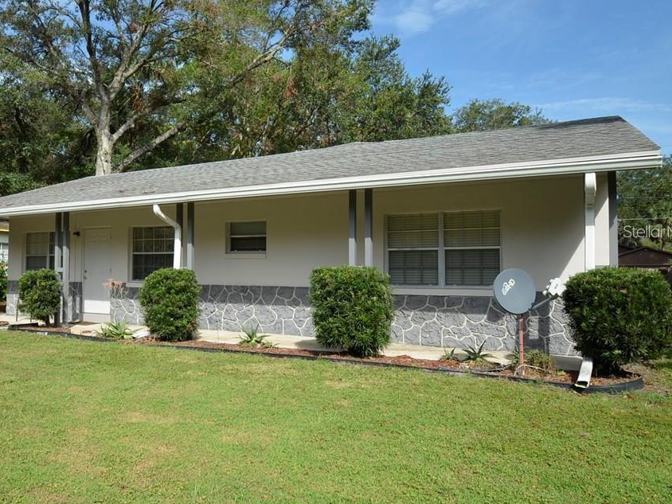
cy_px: 231
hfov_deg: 66.6
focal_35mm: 26
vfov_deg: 53.0
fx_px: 505
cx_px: 265
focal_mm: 14
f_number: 8
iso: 140
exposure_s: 1/250
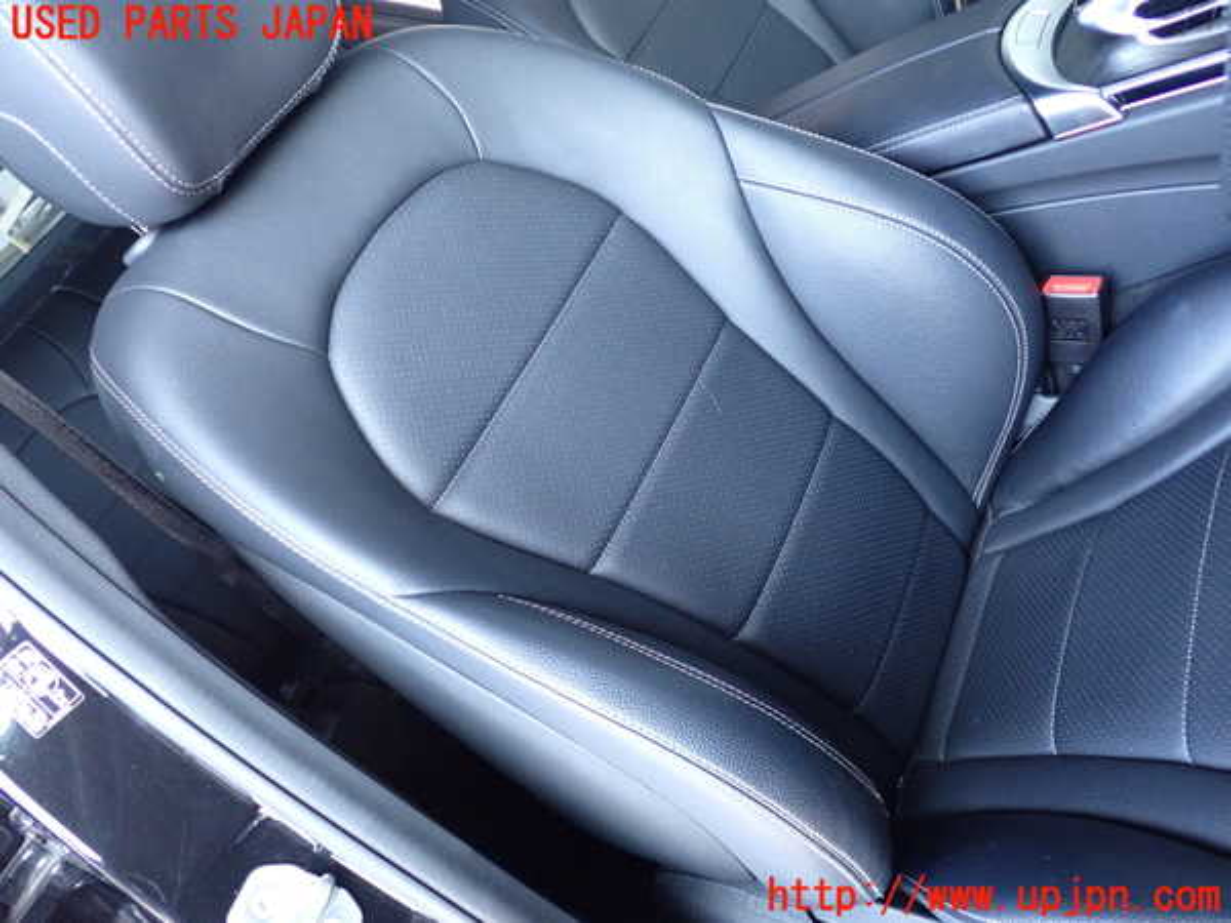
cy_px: 462
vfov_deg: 46.8
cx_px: 616
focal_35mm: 30
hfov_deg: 60.0
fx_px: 1067
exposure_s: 1/125
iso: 500
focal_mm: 5.4
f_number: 2.3
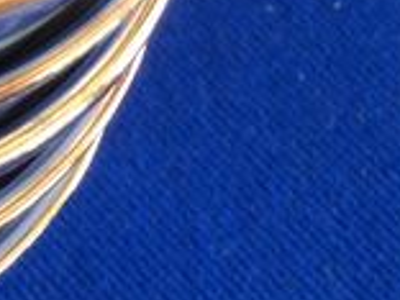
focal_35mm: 167
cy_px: -281
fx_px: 1930
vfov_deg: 8.5
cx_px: -297
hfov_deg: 11.1
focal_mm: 4.15
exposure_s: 1/30
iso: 64
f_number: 2.2
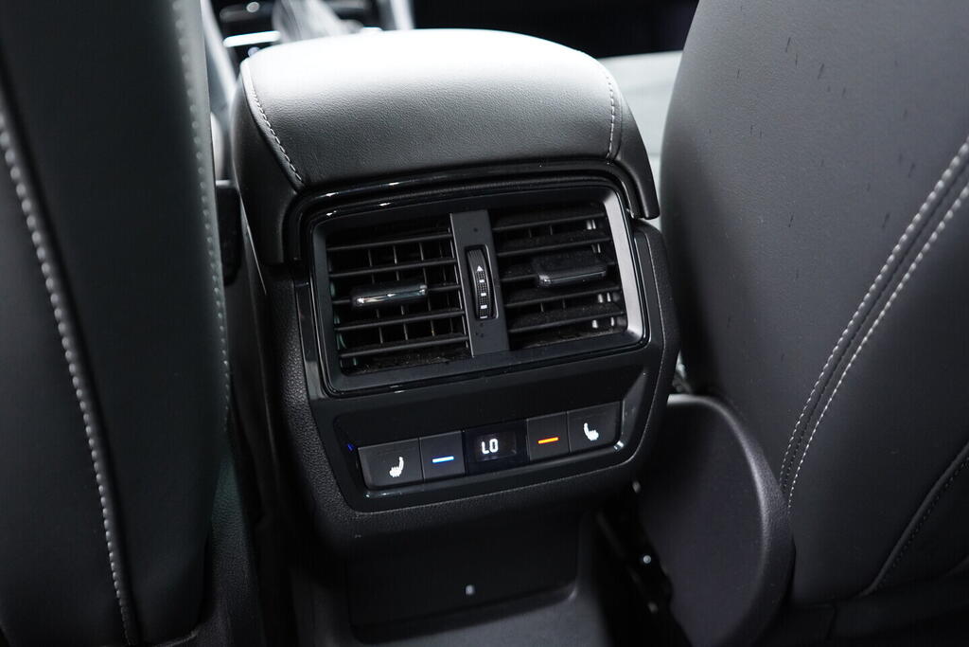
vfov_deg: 36.9
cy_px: 324
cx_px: 484
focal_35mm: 36
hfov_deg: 53.1
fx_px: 969
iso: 1250
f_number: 2.8
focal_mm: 24
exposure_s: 1/40
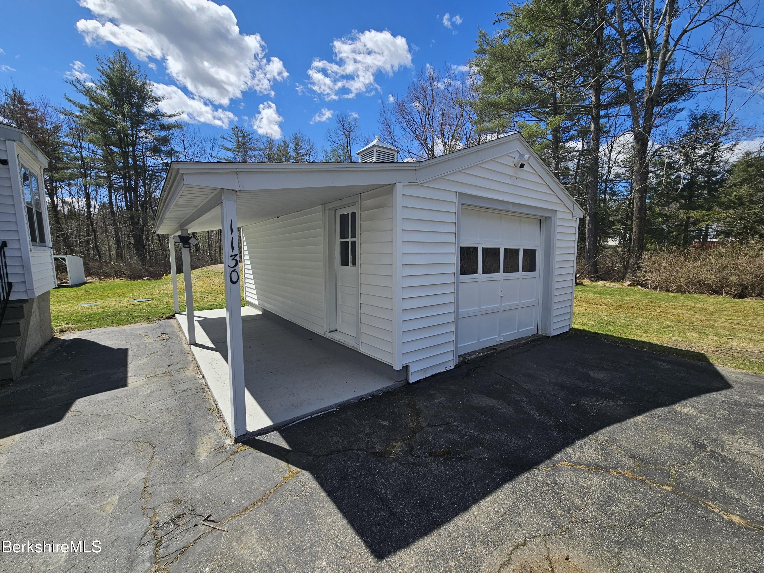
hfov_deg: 106.2
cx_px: 382
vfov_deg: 89.9
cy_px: 286
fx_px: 287
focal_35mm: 13
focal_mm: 2.2
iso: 50
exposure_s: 1/1994
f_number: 2.2
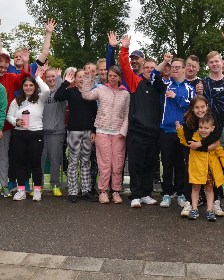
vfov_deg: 29.1
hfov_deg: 23.7
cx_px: 72
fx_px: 531
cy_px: 75
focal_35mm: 64
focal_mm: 19
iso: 400
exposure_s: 1/250
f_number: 10
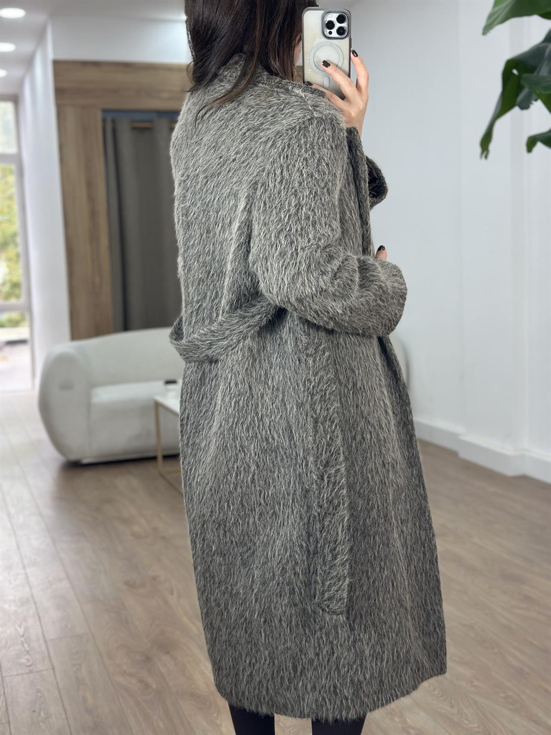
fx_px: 1019
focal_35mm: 48
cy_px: 368
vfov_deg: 39.7
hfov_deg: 30.3
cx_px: 276
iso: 80
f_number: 1.78
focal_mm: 6.86
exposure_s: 1/113
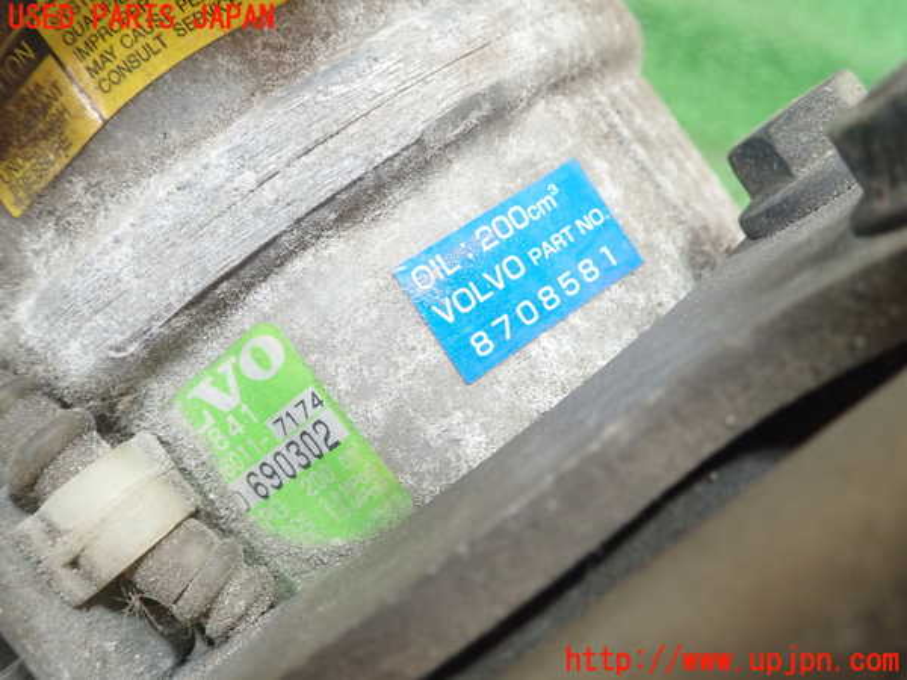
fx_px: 786
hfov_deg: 60.0
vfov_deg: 46.8
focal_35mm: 30
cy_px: 340
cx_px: 454
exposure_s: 1/125
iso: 500
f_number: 2.3
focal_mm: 5.5
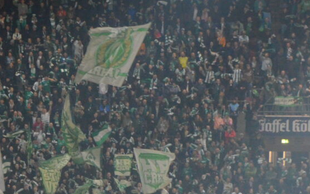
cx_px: 94
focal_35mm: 460
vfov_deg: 2.8
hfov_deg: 4.6
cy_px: 239
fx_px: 3890
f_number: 5.6
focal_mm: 105
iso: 3200
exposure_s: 1/125
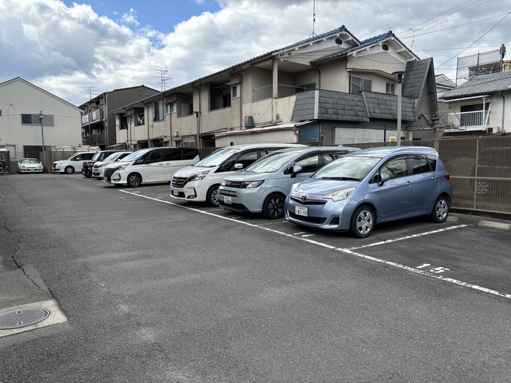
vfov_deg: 53.1
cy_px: 192
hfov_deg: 67.3
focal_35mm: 26
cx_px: 256
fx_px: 384
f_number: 1.6
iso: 50
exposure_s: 1/903
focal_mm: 5.96
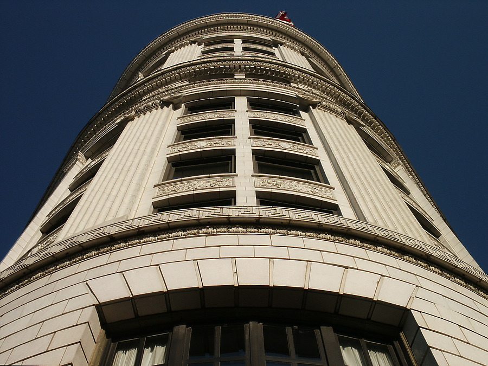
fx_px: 789
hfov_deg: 34.3
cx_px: 244
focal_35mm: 56
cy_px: 183
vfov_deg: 26.1
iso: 64
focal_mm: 11.64
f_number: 8
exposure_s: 1/350
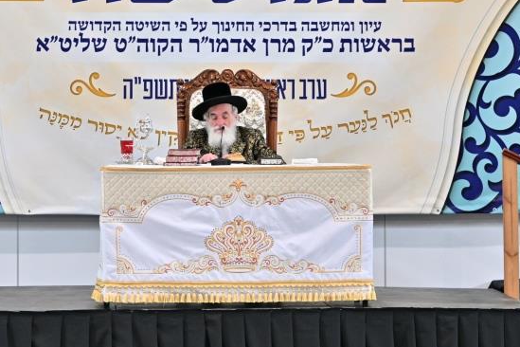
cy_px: 78
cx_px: 181
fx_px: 2831
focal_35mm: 196
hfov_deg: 10.5
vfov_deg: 7.0
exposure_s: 1/160
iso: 250
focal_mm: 70
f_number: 2.8
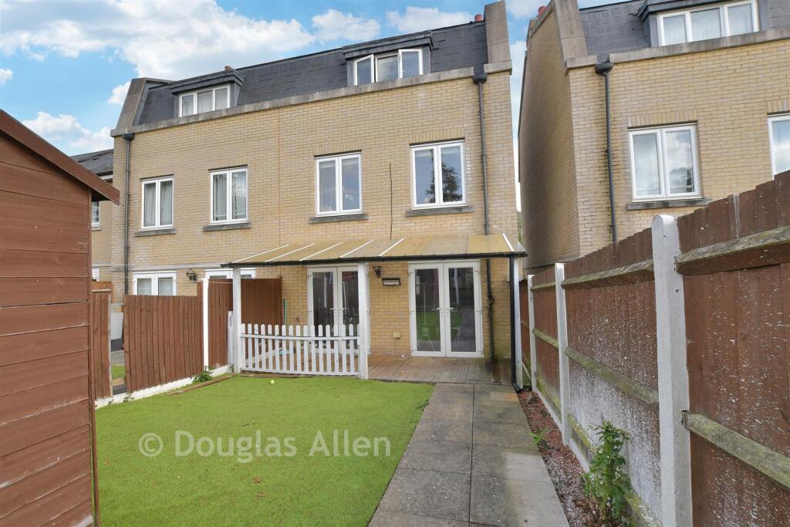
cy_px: 264
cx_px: 395
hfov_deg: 100.4
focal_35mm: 15
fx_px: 329
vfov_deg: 77.3
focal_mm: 10
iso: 80
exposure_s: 1/80
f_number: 8
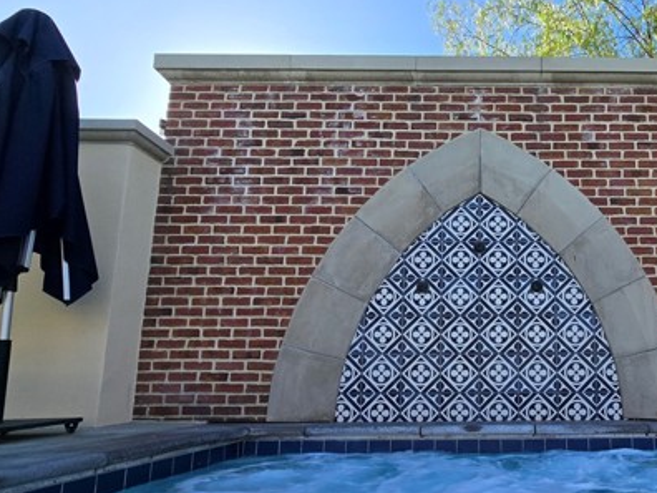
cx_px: 496
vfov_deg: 62.5
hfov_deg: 73.2
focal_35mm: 21
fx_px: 399
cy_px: 312
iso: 50
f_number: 2.2
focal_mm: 2.2
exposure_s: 1/970
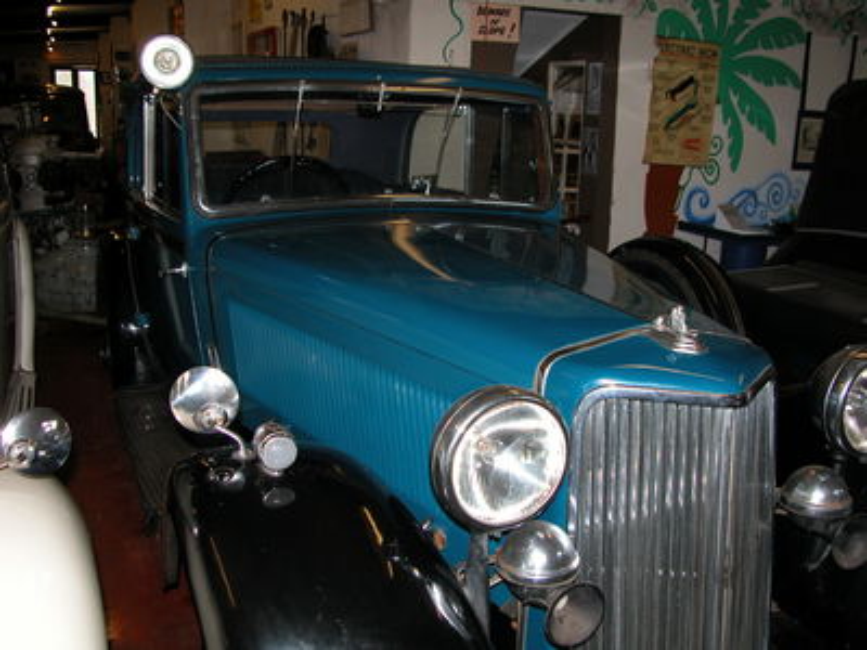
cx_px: 434
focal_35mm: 35
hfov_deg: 52.6
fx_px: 877
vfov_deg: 40.7
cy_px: 325
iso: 100
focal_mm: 8.9
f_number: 2.8
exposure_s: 1/60
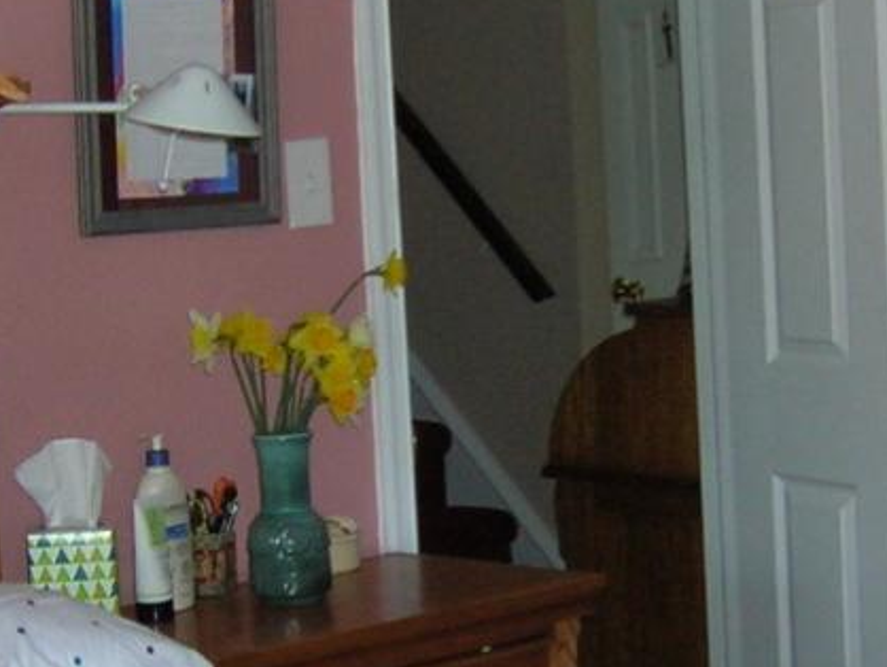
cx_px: 594
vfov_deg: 12.7
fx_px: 3000
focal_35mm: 117
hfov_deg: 16.8
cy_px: 406
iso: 86
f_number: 2.9
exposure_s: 1/60.1
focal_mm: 5.7
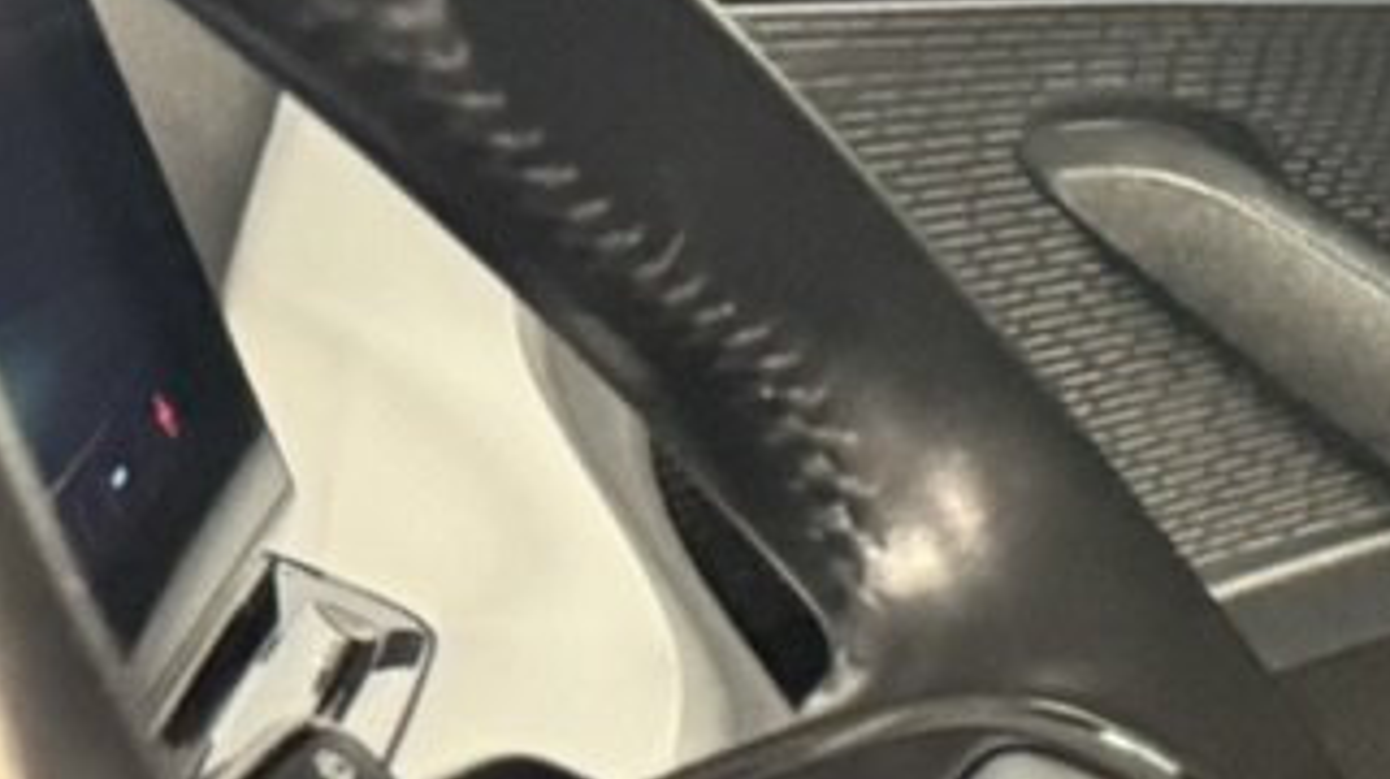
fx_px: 6151
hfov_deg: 10.0
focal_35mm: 167
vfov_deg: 7.1
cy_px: 1337
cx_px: 4010
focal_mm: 6.76
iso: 800
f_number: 1.78
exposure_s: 1/46
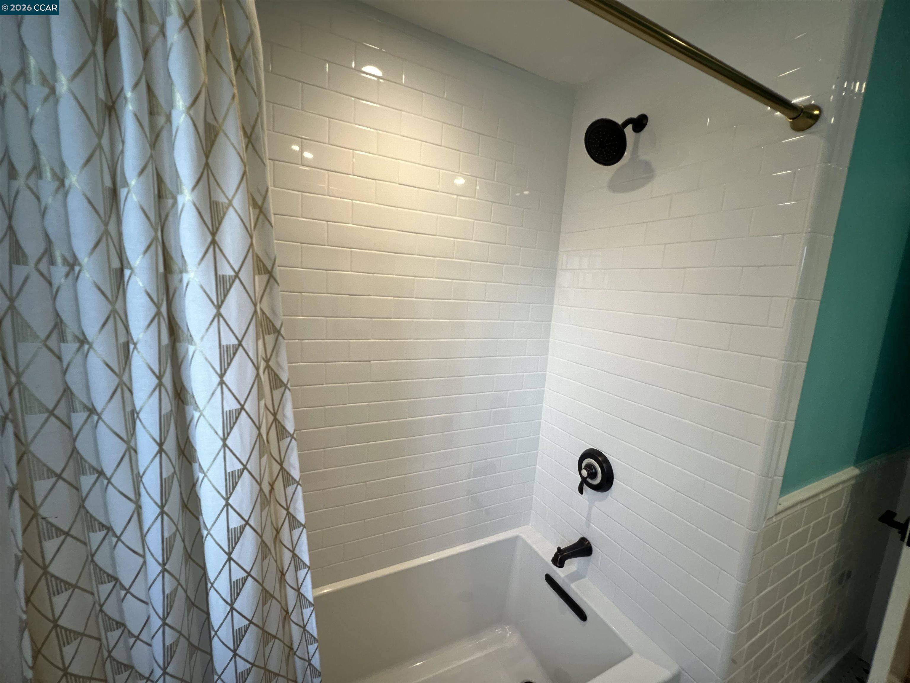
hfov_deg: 106.2
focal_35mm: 13
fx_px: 342
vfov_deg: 89.9
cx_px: 455
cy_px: 342
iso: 400
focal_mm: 1.57
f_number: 1.8
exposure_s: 1/60
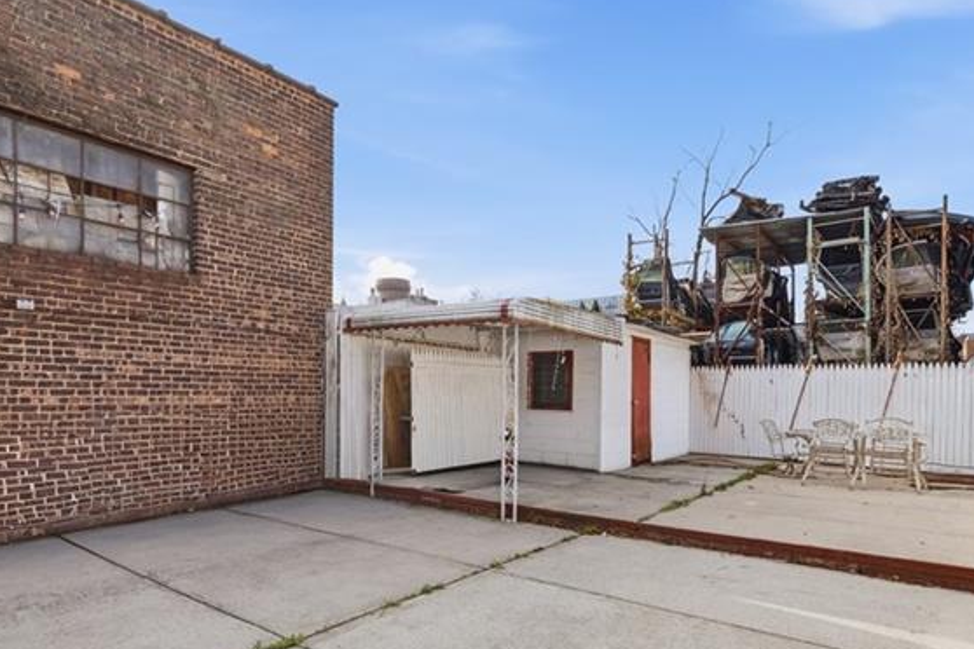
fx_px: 595
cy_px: 390
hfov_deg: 78.5
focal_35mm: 22
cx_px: 466
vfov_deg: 56.8
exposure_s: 1/1600
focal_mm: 8
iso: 320
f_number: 8
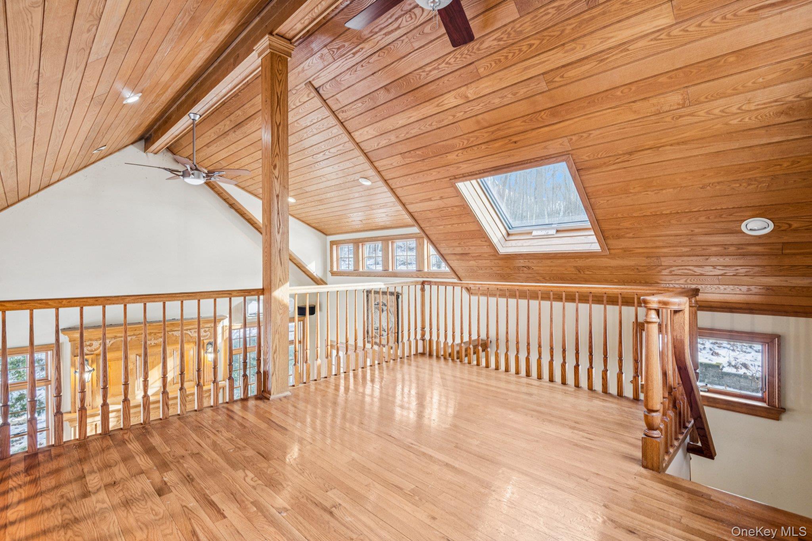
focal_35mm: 17
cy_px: 270
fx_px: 383
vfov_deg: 70.4
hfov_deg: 93.3
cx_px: 406
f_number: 8
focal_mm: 17
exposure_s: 1/10
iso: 400
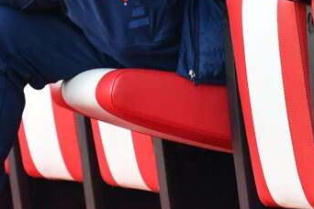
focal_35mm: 1227
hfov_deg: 1.7
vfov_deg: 1.1
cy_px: -78
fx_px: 10701
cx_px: 98
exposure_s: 1/800
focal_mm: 200
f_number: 3.5
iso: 640
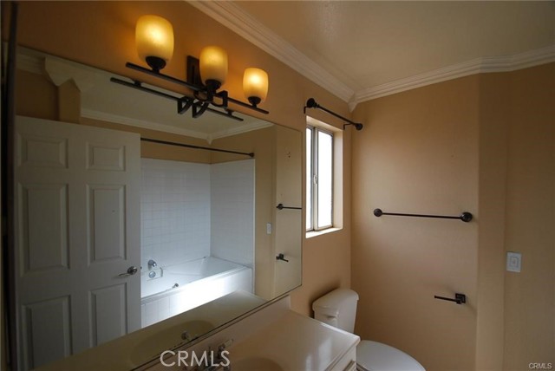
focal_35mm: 15
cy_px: 186
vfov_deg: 77.4
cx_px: 278
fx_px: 231
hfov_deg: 100.3
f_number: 5.6
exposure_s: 1/125
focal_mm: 10
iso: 200
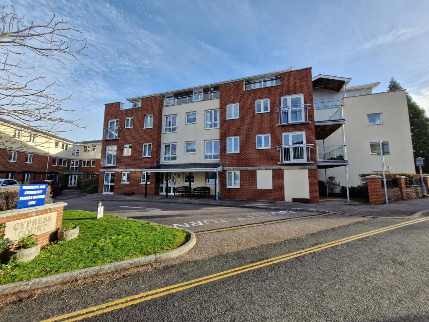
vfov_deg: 89.9
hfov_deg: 106.2
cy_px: 161
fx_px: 161
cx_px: 214
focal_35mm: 13
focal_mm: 1.74
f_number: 2.2
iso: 50
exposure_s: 1/802
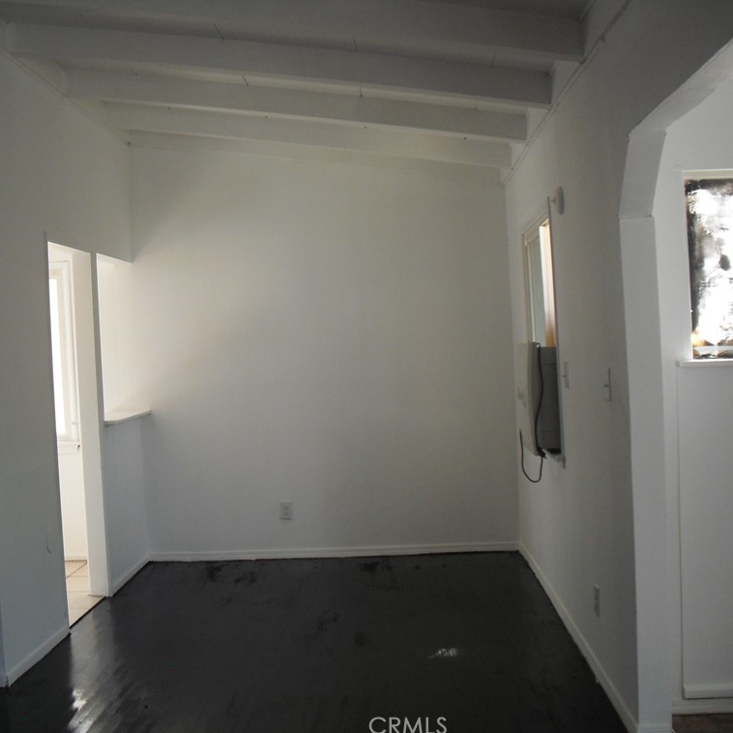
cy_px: 368
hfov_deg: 39.1
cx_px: 321
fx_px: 1030
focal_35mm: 43
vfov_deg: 39.2
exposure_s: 1/125
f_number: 3.1
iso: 200
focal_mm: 6.3
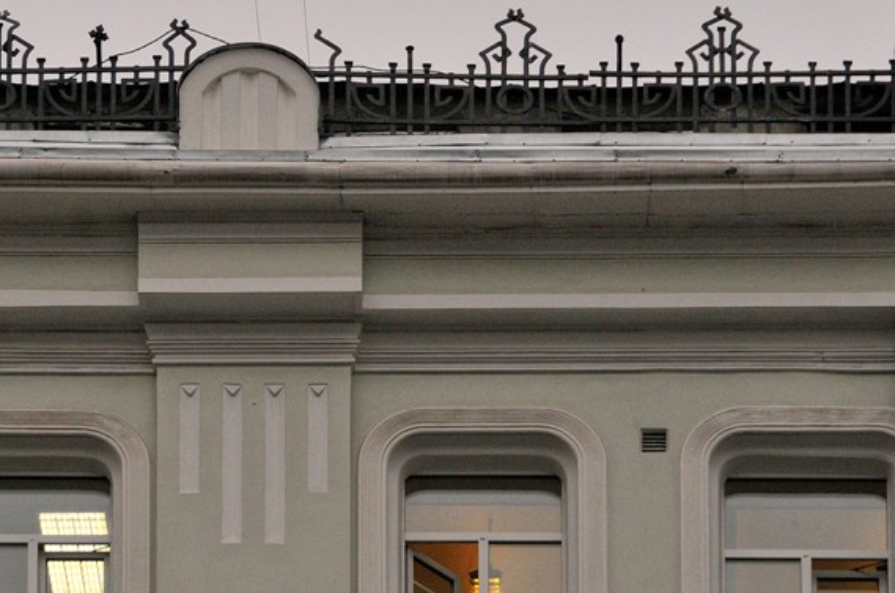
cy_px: 278
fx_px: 5007
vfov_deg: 6.8
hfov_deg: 10.2
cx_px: 260
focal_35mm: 202
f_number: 7.1
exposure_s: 1/500
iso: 640
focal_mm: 85
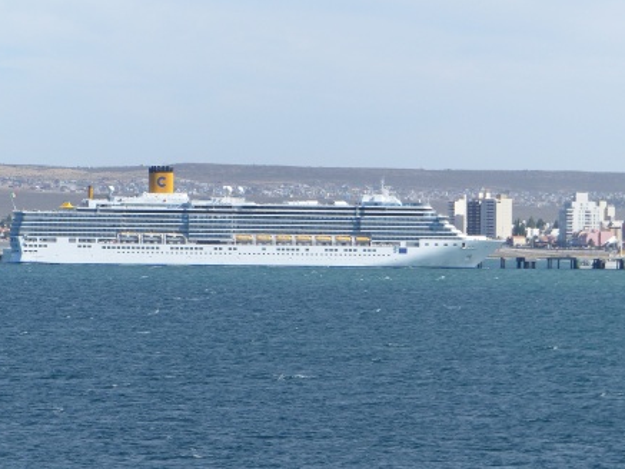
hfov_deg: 8.5
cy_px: 214
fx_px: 4190
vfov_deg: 6.4
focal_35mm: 232
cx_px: 286
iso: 100
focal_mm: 37.3
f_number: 4
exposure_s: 1/1000
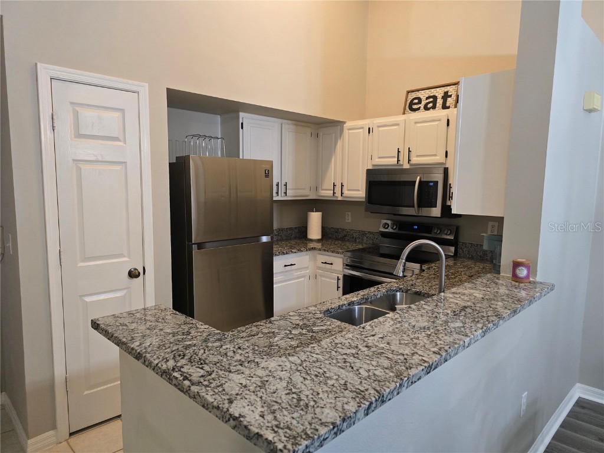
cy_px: 226
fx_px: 401
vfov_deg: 58.9
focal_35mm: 23
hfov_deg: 73.9
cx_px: 302
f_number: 1.7
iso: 800
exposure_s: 1/120
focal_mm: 6.3
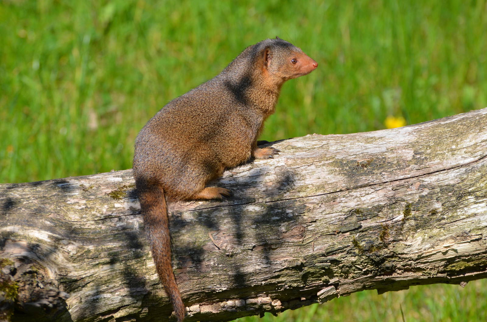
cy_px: 161
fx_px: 2936
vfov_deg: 6.3
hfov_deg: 9.5
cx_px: 244
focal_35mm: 218
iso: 400
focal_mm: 145
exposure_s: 1/1600
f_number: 5
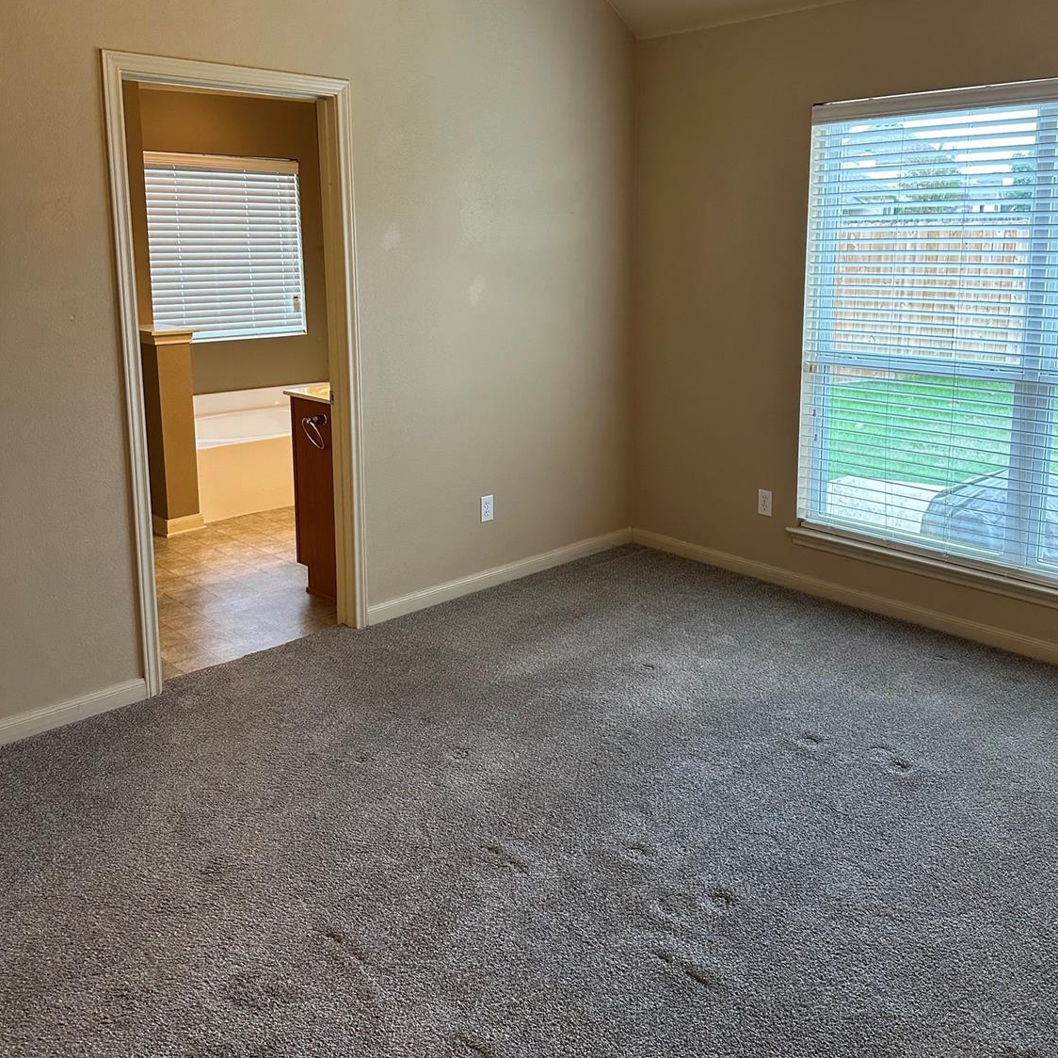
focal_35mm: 29
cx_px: 536
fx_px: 1003
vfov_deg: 54.9
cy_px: 390
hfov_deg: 55.6
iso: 200
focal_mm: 6.86
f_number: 1.78
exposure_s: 1/120
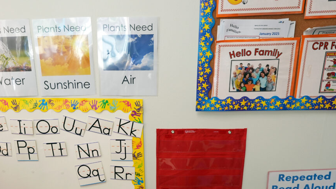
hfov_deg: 48.0
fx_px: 374
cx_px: 129
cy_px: 183
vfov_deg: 27.0
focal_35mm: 42
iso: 800
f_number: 3.5
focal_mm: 24
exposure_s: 1/400
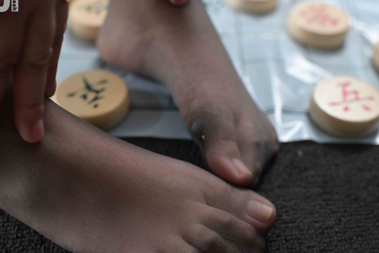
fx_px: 484
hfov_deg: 42.7
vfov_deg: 29.2
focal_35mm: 46
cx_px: 193
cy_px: 142
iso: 800
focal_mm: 35
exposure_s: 1/125
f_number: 3.2
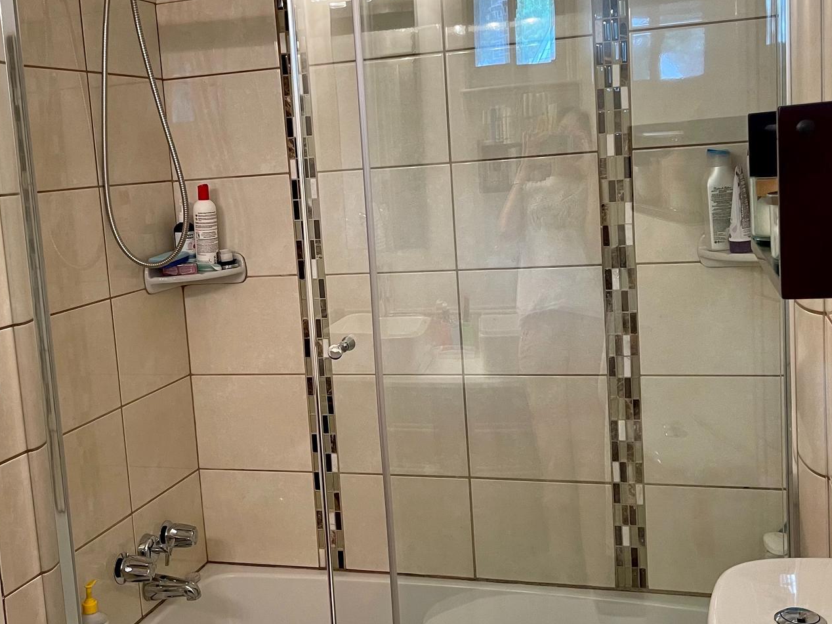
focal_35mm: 42
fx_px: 1009
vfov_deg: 34.3
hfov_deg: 44.6
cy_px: 278
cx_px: 337
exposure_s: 1/60
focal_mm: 5.1
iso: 160
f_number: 1.6
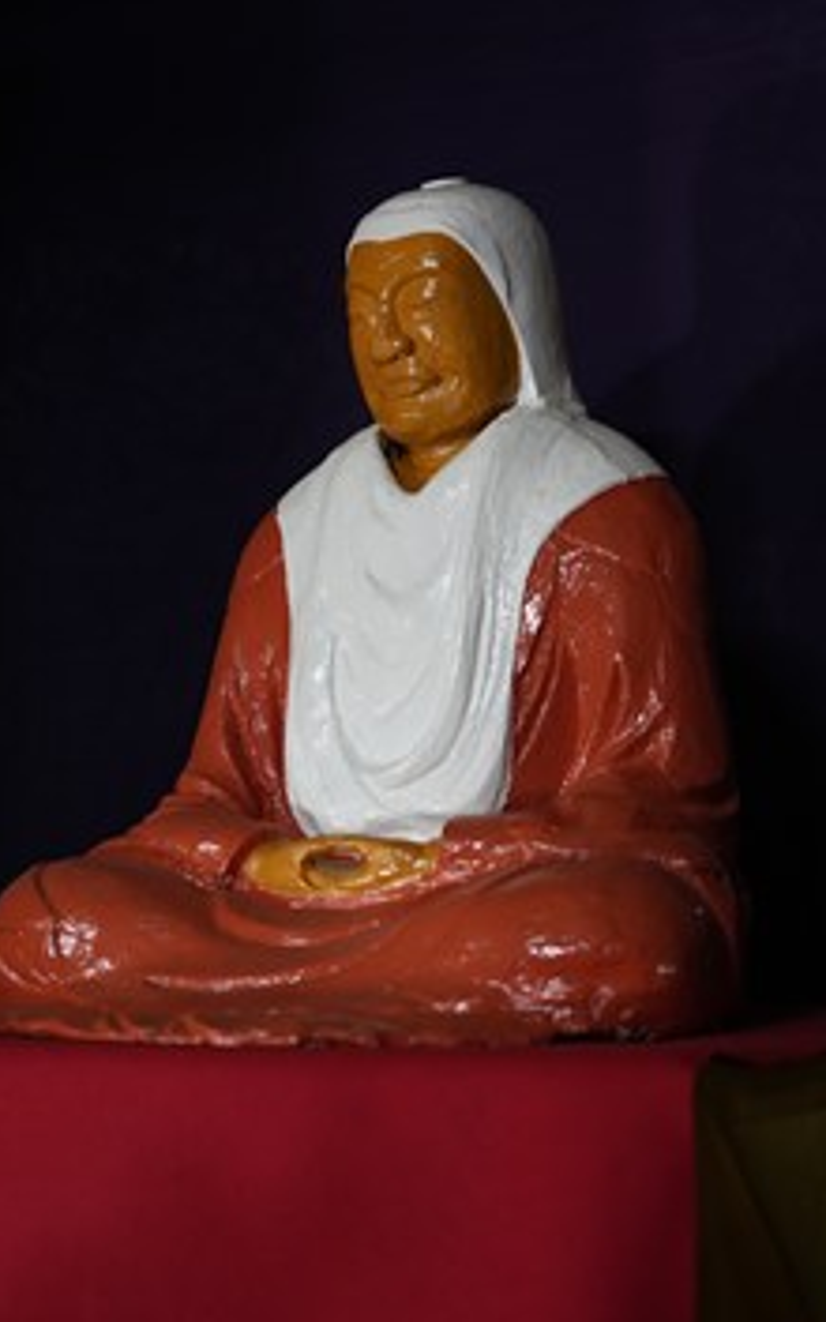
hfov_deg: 17.8
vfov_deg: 28.2
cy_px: 605
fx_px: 2629
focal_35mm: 73
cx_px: 368
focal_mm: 63
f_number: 4
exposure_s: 1/160
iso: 3200
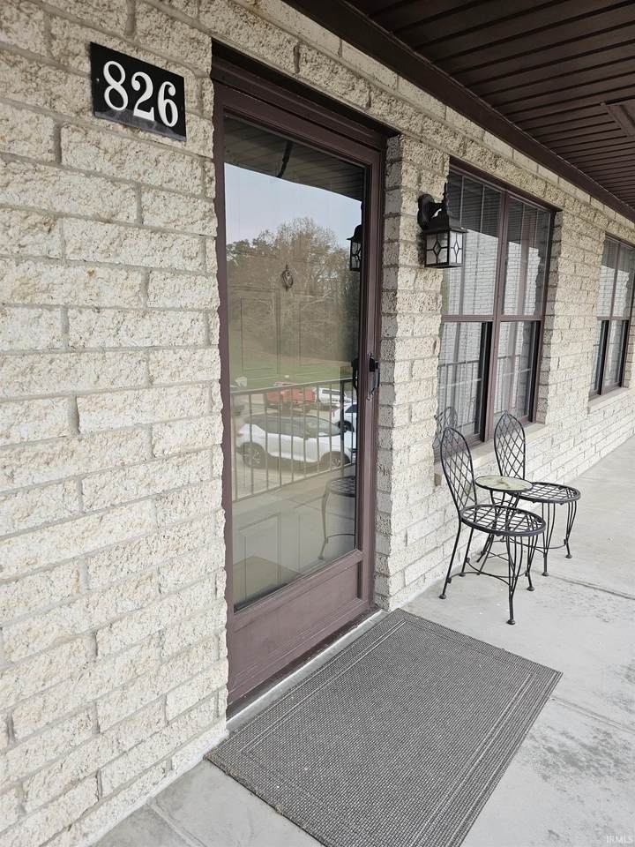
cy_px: 424
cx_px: 318
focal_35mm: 23
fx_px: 563
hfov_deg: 58.9
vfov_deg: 73.9
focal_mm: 6.3
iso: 80
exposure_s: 1/120
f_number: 1.7
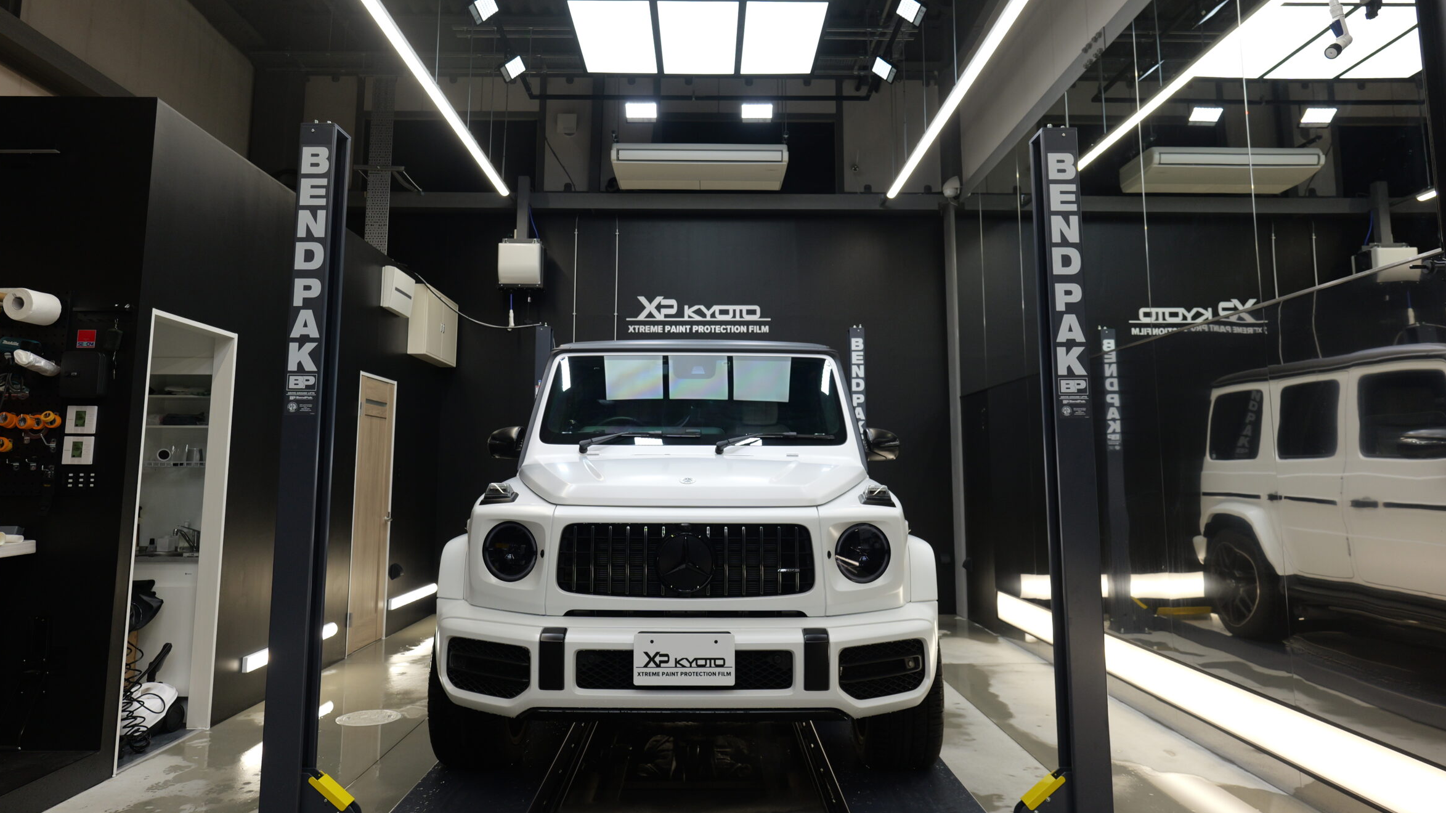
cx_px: 711
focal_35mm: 24
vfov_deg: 47.5
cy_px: 343
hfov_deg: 76.3
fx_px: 920
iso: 640
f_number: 5
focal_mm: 21
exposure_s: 1/80
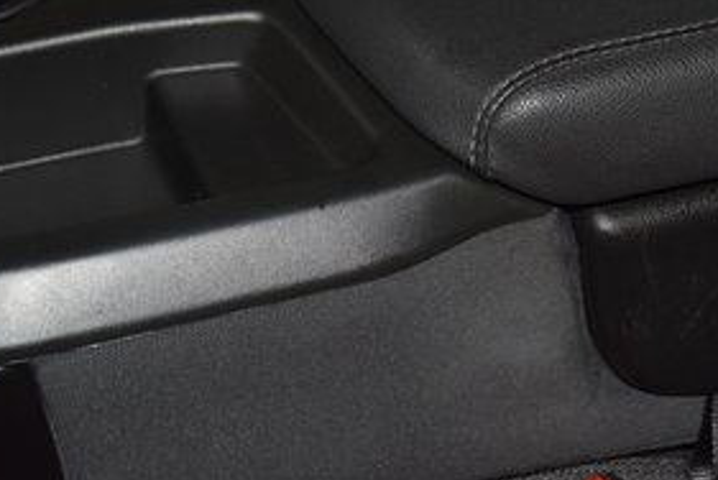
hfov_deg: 17.6
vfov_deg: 11.7
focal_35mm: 116
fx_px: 2316
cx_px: 455
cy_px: 11
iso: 1250
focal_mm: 34
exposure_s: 1/125
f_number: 4
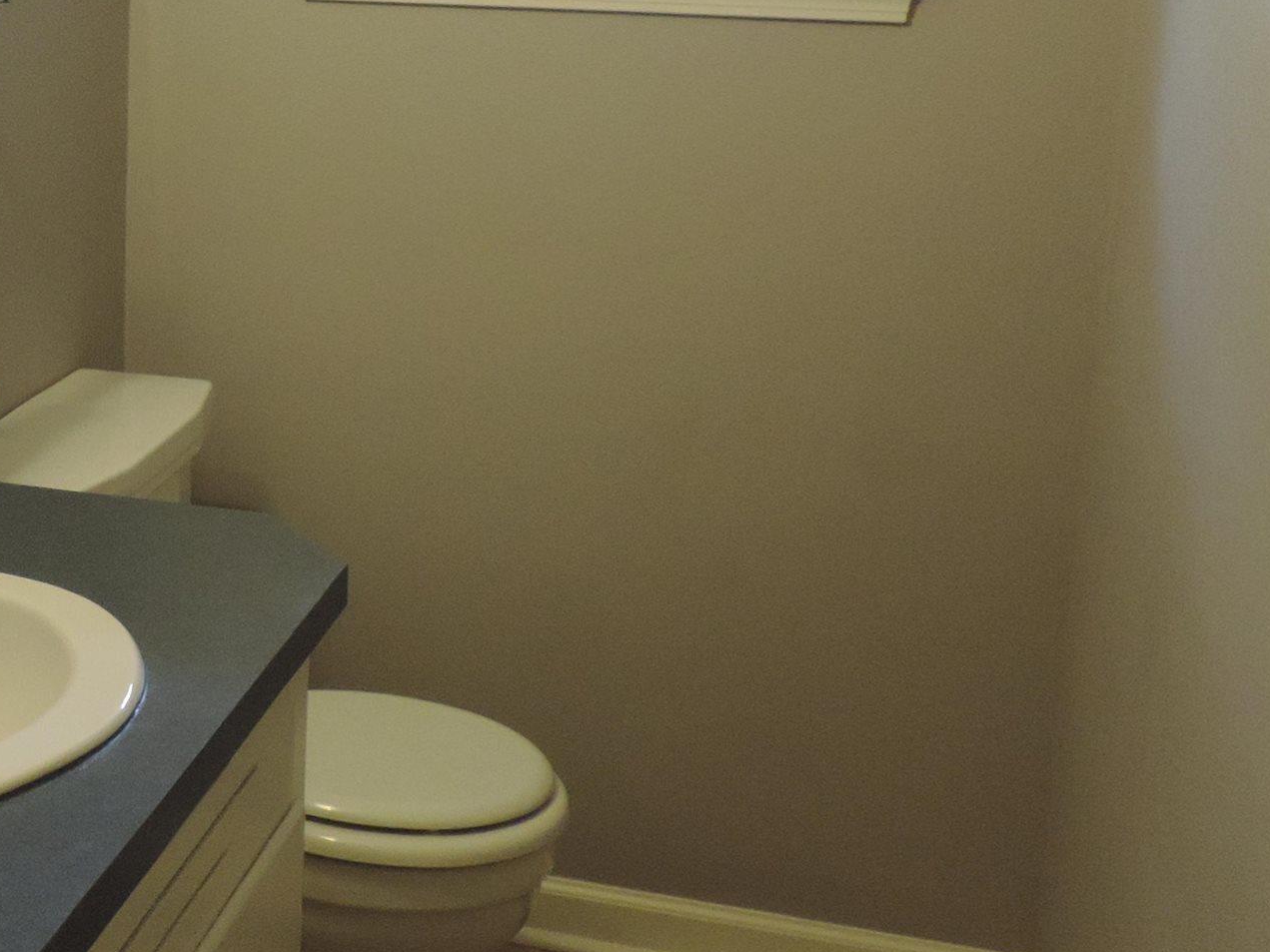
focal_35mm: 58
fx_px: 2128
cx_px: 35
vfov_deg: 25.0
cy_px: 252
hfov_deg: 31.1
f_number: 3
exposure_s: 1/30
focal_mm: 4.3
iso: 400
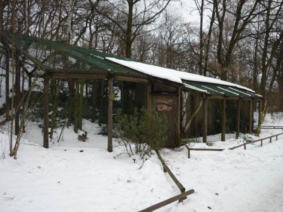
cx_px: 142
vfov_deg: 42.9
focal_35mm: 33
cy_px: 106
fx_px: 270
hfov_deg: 55.4
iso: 100
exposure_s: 1/200
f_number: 2.8
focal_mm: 5.5
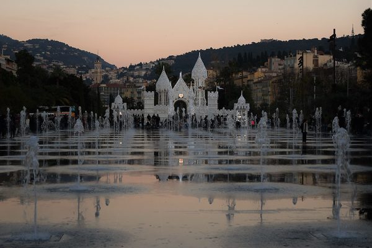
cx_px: 186
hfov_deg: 24.6
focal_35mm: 82
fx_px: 852
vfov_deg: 16.6
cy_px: 124
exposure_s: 1/125
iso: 400
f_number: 5.6
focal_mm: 55
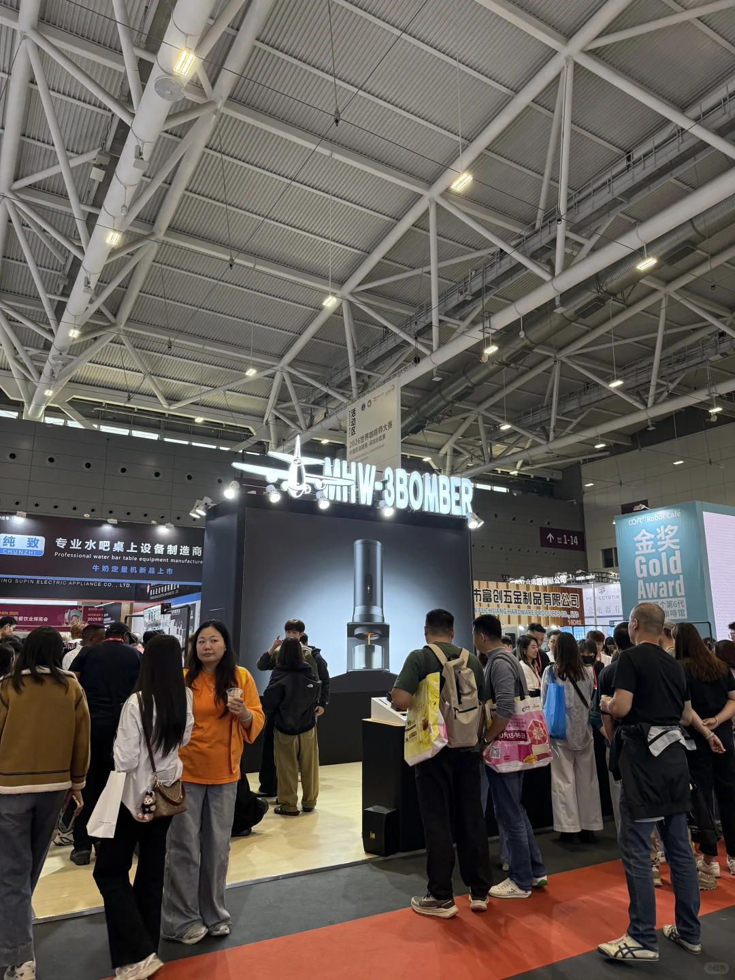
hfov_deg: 56.8
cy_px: 490
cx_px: 368
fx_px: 679
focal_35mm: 24
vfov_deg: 71.6
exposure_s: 1/131
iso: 200
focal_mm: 6.76
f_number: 1.78
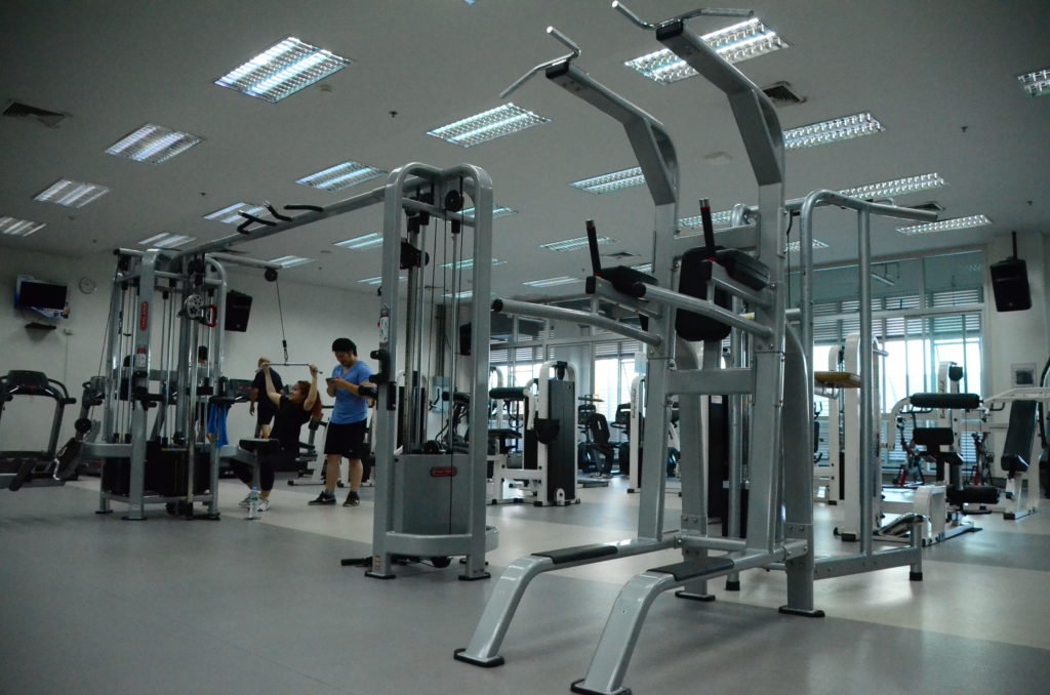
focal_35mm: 27
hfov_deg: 67.5
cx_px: 525
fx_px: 786
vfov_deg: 47.7
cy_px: 348
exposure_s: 1/1250
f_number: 3.5
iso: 6400
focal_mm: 18
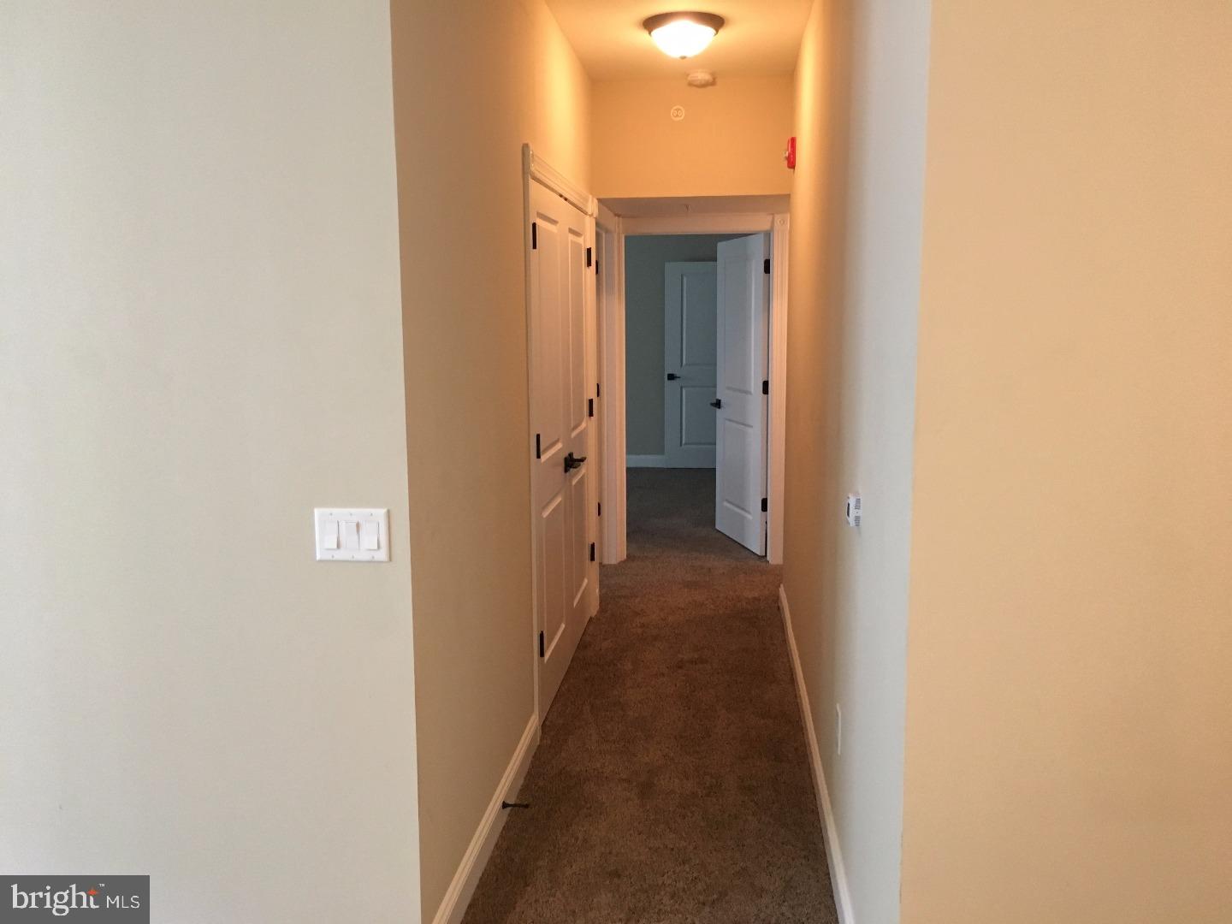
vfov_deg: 48.2
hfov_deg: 61.7
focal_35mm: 29
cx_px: 616
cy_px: 462
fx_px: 1032
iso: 160
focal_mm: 4.15
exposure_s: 1/30
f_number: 2.2
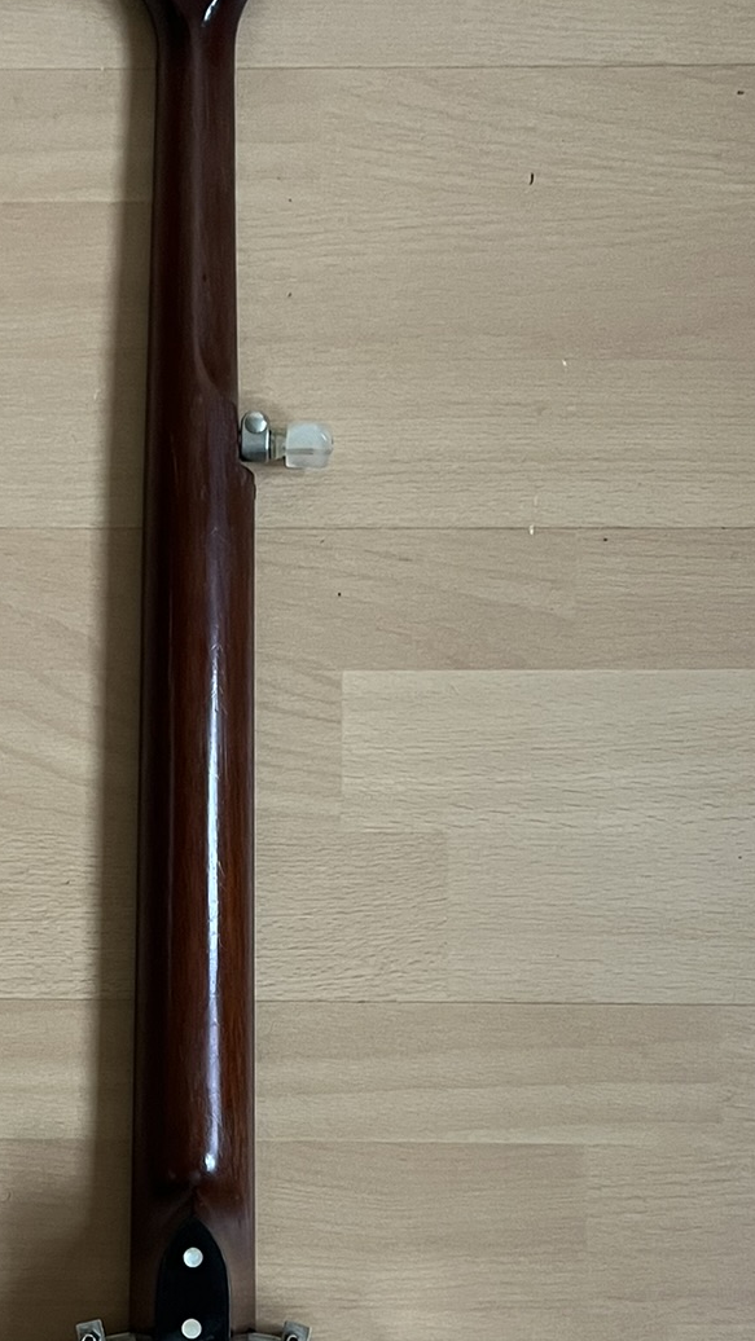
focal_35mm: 56
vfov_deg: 36.6
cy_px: 949
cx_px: 189
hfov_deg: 21.3
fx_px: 1992
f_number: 1.6
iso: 400
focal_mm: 5.1
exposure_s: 1/60
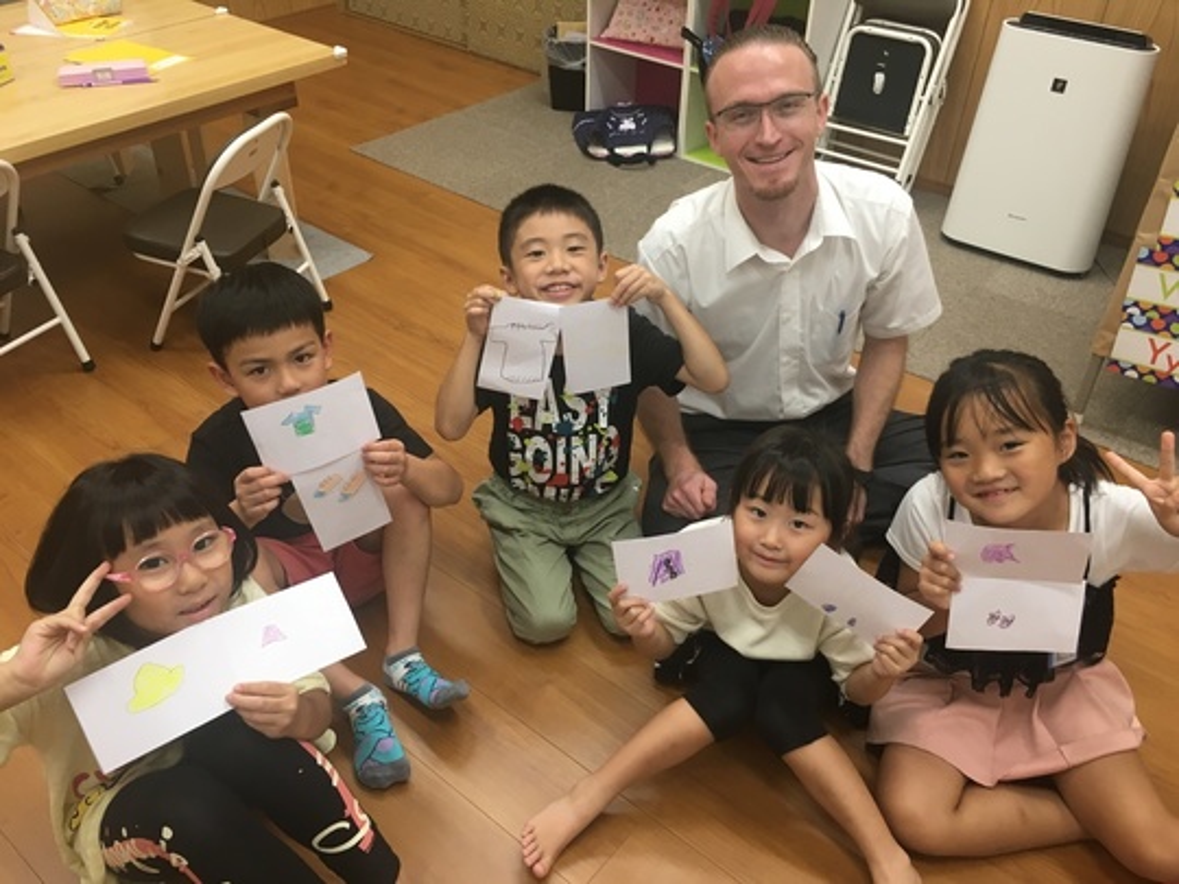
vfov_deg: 48.2
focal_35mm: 29
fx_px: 988
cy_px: 442
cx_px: 590
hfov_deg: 61.7
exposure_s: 1/30
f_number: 2.2
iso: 64
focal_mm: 4.15
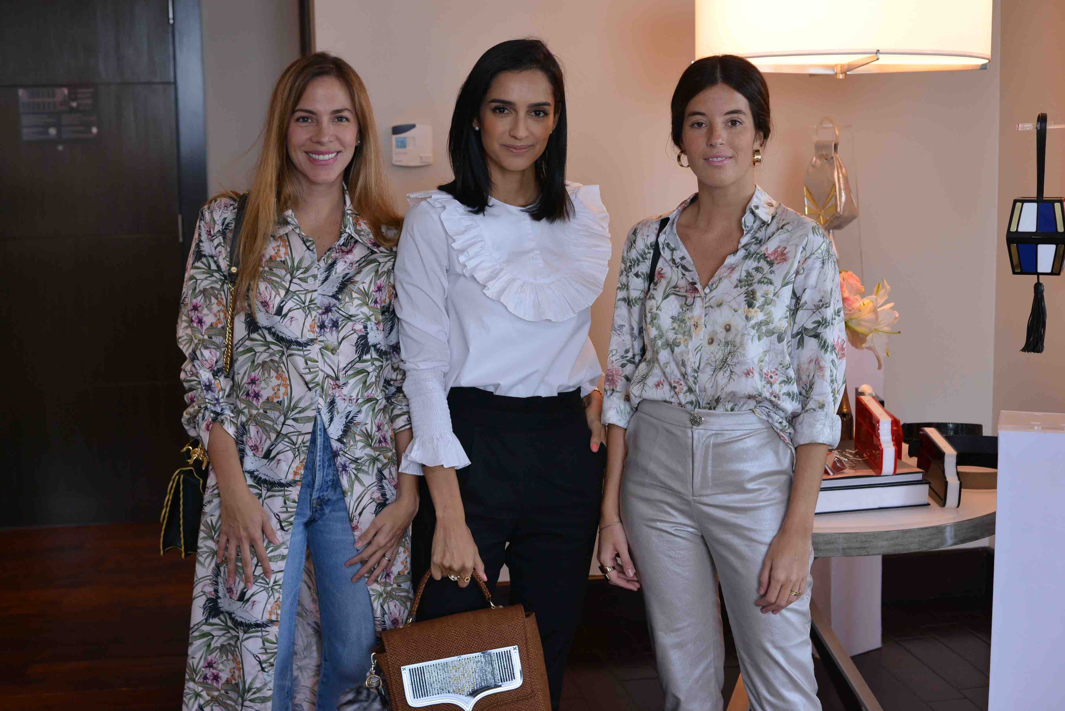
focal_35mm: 50
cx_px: 532
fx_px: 1480
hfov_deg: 39.6
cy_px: 356
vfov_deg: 27.0
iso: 1250
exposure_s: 1/100
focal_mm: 50
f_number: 5.6
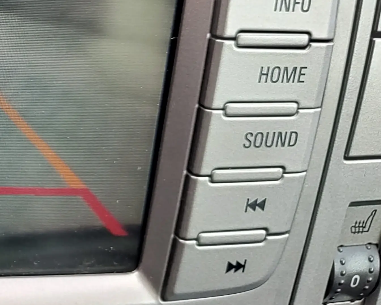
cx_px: -158
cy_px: 23
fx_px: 722
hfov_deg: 24.4
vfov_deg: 23.2
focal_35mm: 64
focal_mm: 5.56
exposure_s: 1/162
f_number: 1.8
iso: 100
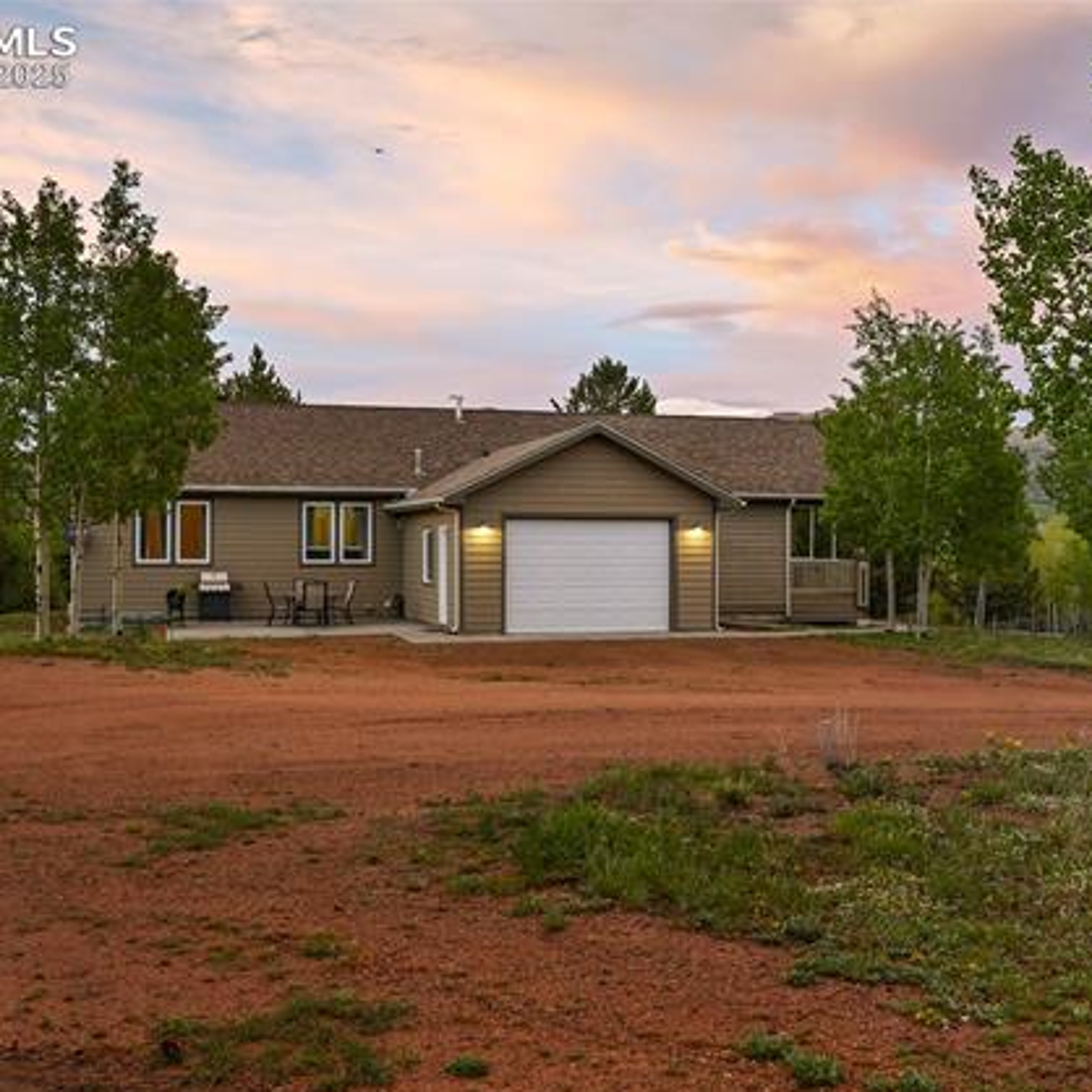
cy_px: 553
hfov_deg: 42.8
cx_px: 585
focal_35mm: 39
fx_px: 1392
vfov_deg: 42.8
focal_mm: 30
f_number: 8
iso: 400
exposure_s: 1/15
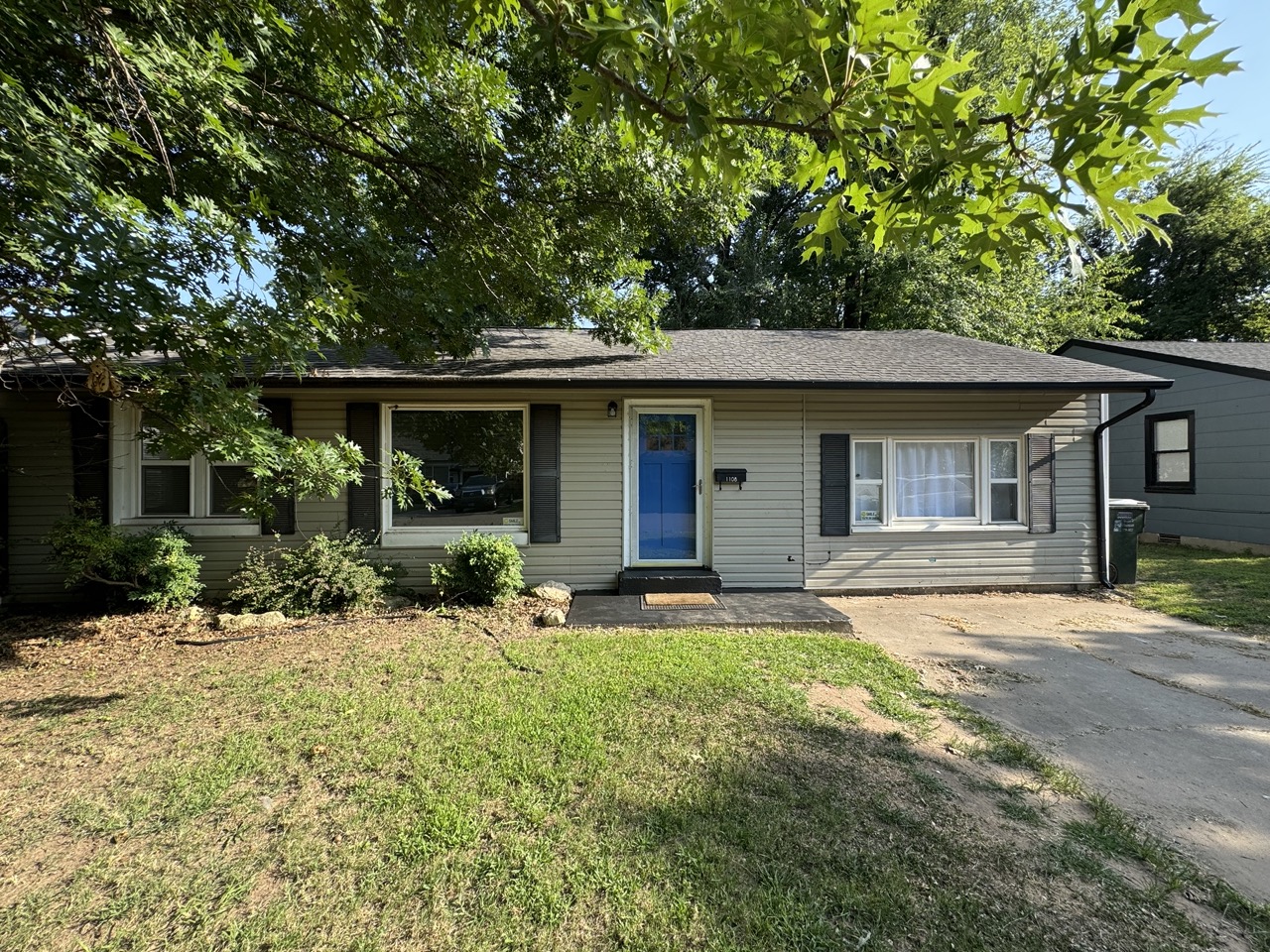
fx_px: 514
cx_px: 635
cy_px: 476
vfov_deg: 85.7
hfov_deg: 102.1
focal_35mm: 14
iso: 40
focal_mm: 2.22
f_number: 2.2
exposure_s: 1/383
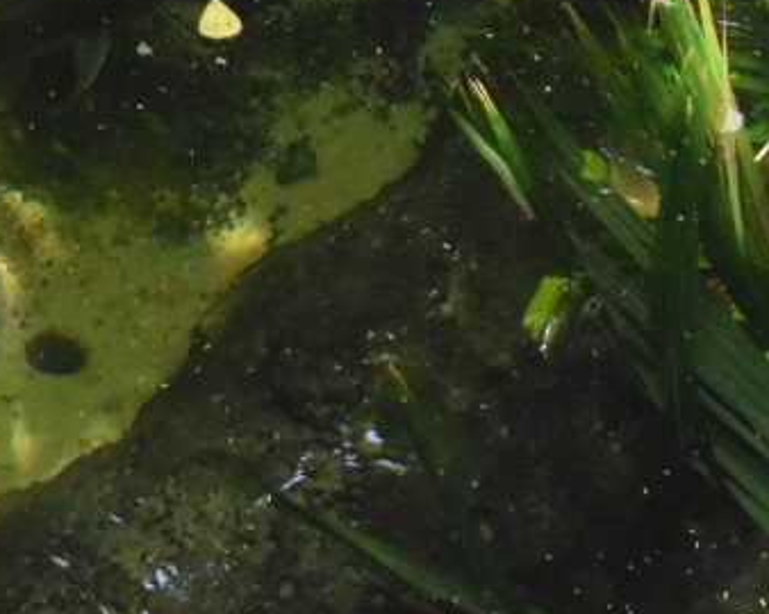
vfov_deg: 4.1
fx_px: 8445
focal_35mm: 371
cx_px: -808
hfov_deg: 5.1
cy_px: -589
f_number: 5.6
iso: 3200
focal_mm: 55
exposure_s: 1/200
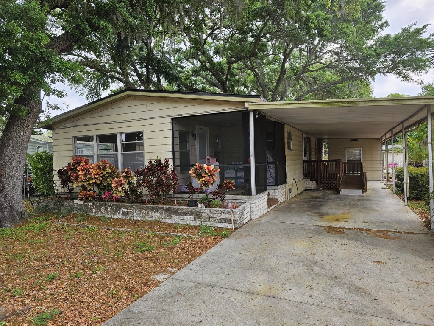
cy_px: 163
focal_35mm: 23
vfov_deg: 58.9
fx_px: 288
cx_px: 217
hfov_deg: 73.9
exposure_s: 1/180
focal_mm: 6.3
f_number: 1.7
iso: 32
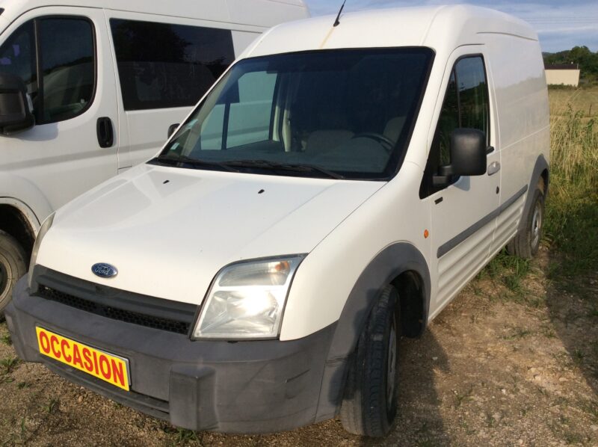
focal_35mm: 32
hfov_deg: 56.9
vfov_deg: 44.1
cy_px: 224
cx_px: 299
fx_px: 552
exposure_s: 1/1506
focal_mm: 3.3
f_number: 2.4
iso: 32
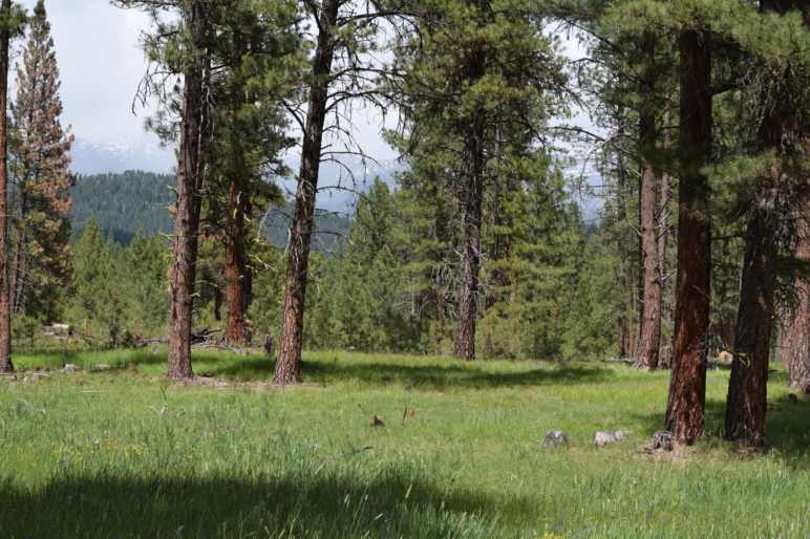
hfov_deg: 24.6
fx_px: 1855
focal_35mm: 82
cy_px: 270
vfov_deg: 16.5
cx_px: 405
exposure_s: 1/320
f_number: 9
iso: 200
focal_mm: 55
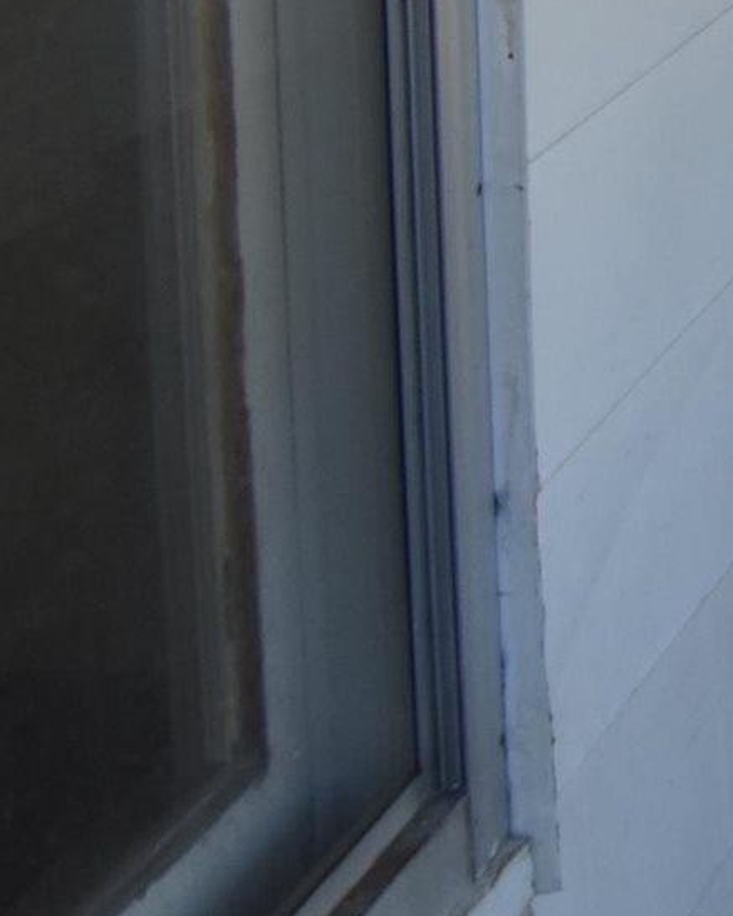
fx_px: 2575
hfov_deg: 11.2
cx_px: 2120
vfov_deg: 17.0
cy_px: -687
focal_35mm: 95
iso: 400
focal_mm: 12
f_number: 5.6
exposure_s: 1/125
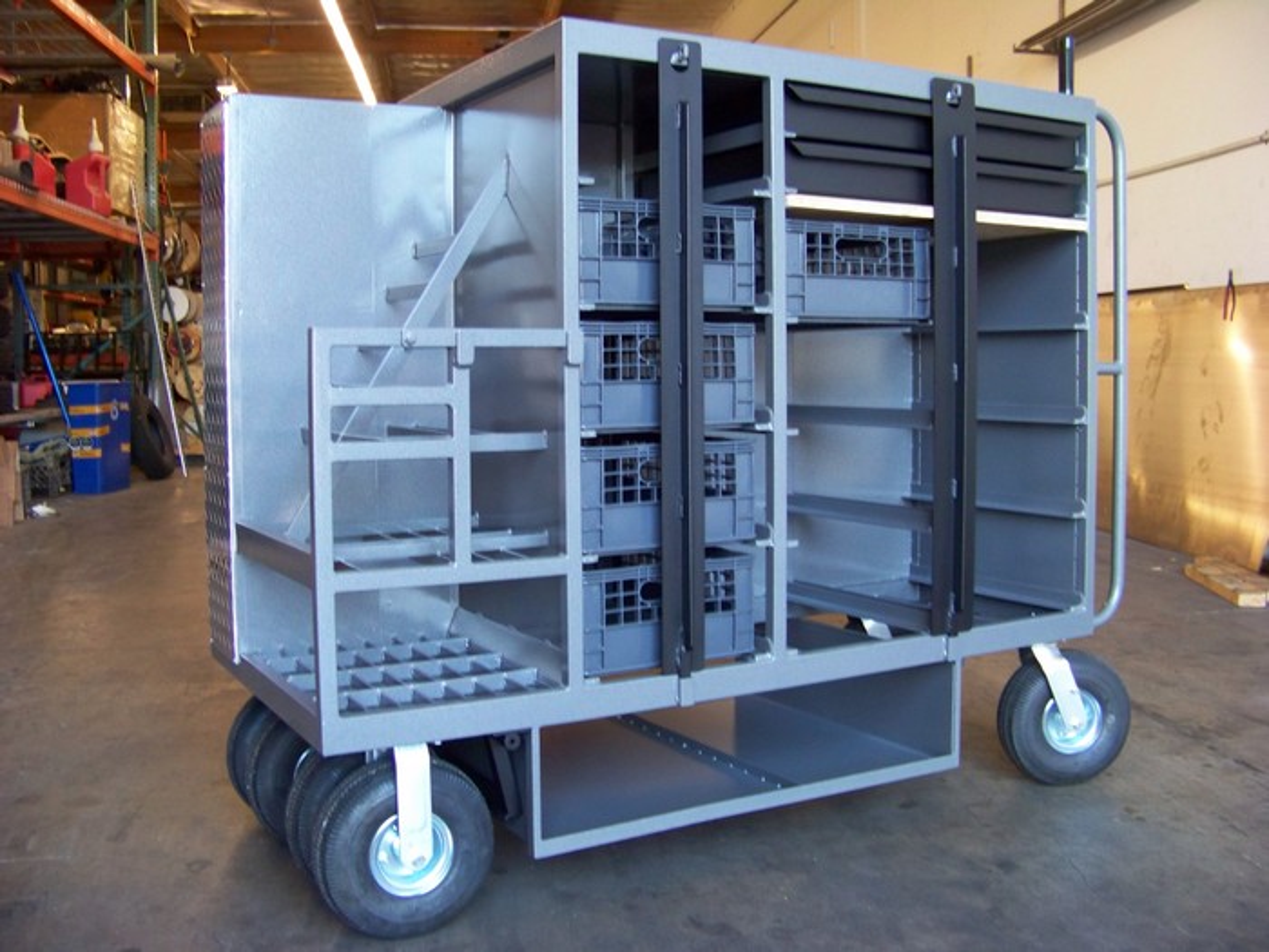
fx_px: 1320
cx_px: 634
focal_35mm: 36
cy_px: 476
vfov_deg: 39.7
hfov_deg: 51.4
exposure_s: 1/30
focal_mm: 5.85
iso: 203
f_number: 2.8
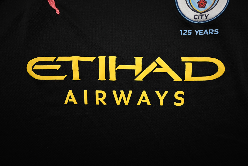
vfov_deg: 53.2
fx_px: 165
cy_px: 83
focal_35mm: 24
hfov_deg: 73.7
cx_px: 124
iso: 200
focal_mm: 24
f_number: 4.5
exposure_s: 1/125
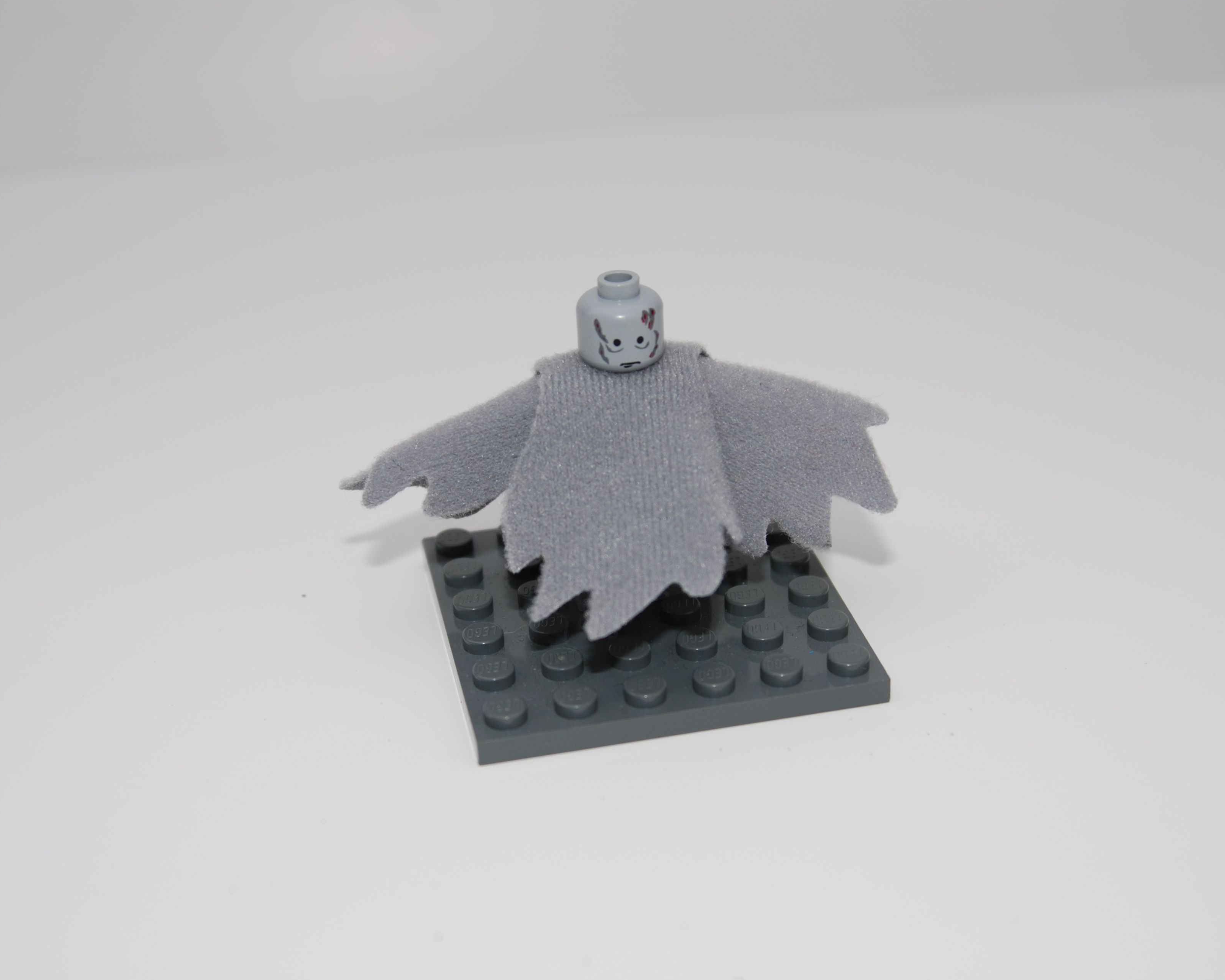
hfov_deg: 31.7
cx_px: 637
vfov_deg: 25.6
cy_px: 490
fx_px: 2159
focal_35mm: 60
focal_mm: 35
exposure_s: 1/200
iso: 100
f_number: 5.6
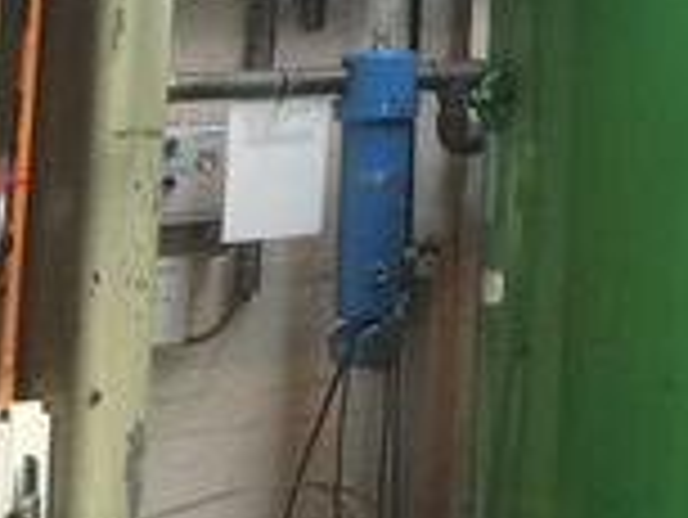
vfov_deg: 11.3
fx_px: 2407
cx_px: 1421
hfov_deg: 13.6
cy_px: -455
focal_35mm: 121
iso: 32
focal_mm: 4.15
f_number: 2.2
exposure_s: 1/166
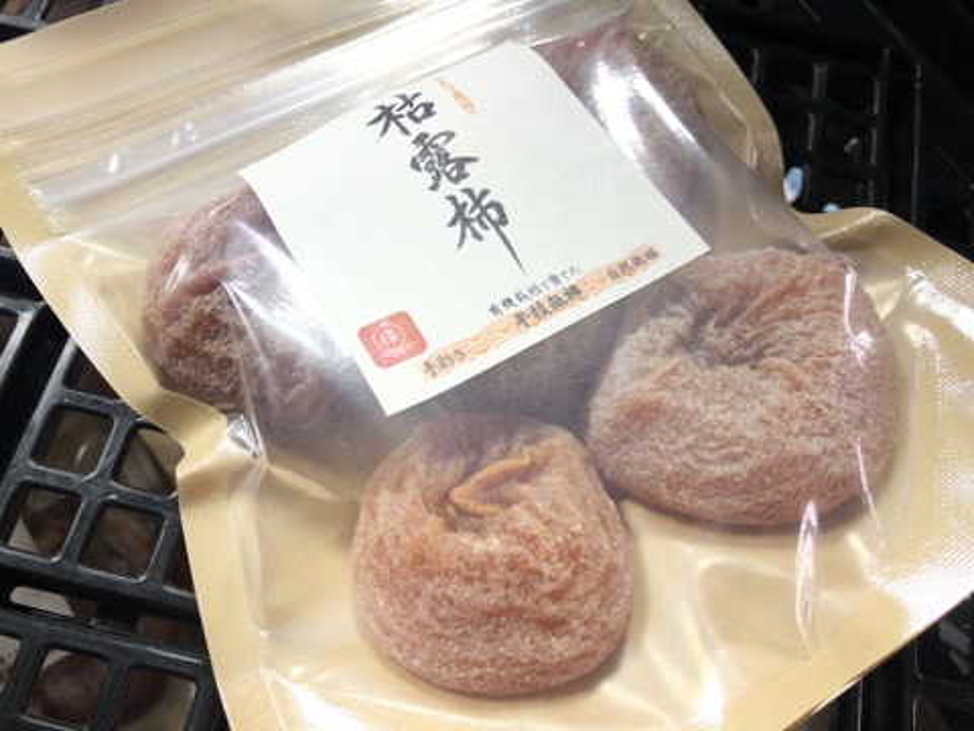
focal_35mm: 28
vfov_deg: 49.7
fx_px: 788
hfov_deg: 63.4
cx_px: 487
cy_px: 366
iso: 20
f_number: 1.8
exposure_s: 1/33
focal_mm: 4
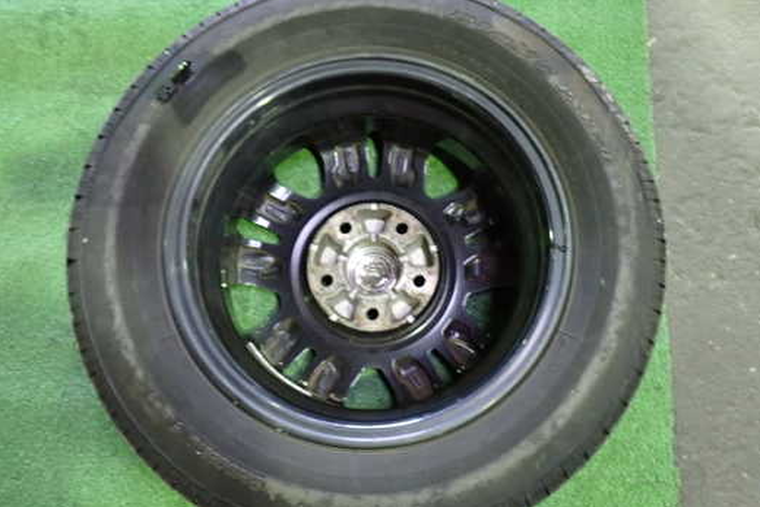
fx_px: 760
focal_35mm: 36
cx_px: 414
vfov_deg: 36.9
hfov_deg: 53.0
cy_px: 270
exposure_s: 1/25
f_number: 2.3
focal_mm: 5.4
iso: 800
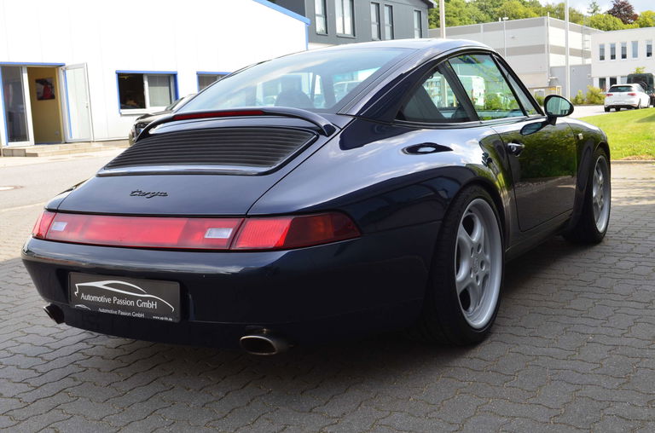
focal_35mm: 42
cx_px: 328
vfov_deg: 31.7
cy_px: 216
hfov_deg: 46.5
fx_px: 762
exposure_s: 1/60
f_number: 10
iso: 200
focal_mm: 28
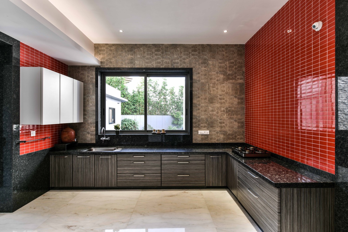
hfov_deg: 93.3
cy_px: 116
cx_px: 174
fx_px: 164
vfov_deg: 70.5
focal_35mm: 17
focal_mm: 17
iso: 31
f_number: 9
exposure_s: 1/1.25
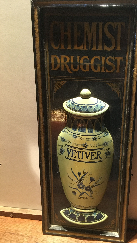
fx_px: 213
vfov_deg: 59.5
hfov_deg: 35.2
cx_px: 95
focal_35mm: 33
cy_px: 120
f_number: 2.2
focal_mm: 4.15
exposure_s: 1/17
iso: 200
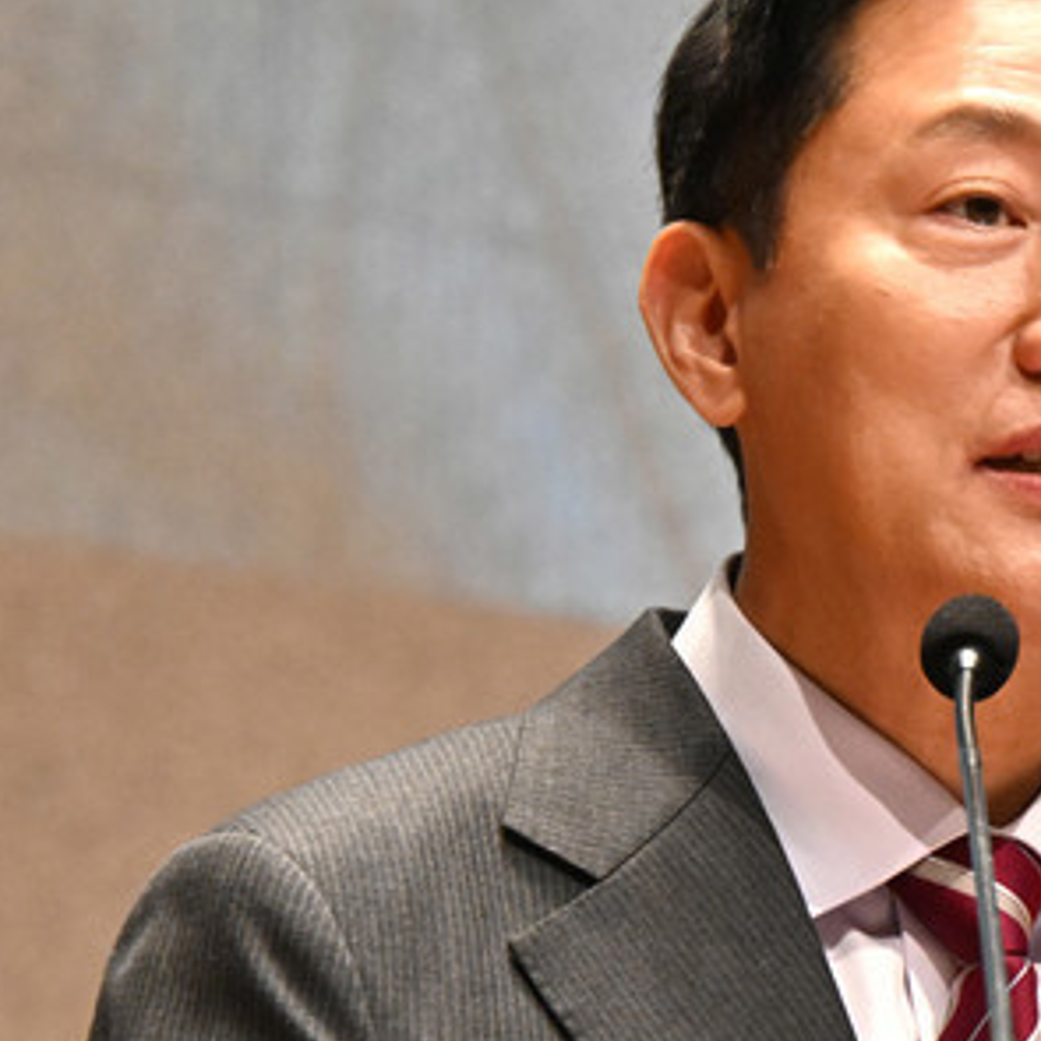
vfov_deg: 3.5
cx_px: 907
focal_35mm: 498
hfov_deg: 3.5
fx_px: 16944
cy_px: 748
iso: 5000
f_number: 6.3
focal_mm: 180
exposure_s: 1/100
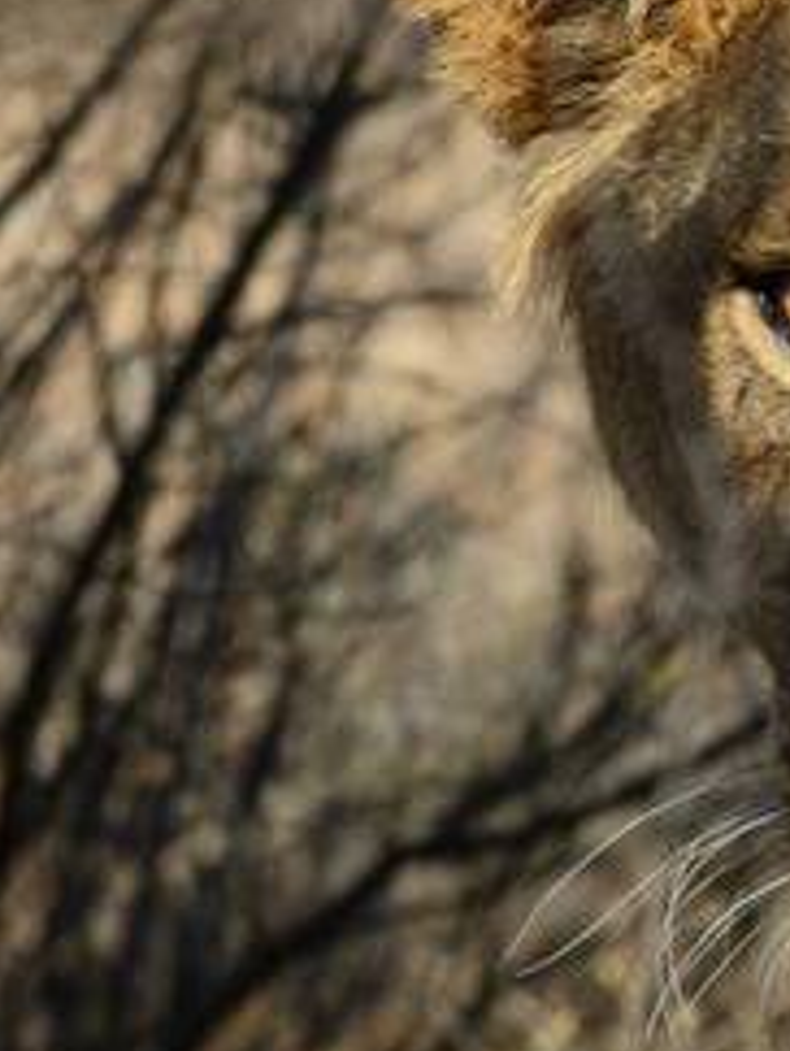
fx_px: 50545
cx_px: 1376
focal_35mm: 1664
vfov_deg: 1.2
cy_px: 489
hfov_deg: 0.9
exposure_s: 1/500
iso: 200
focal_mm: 400
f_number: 6.3
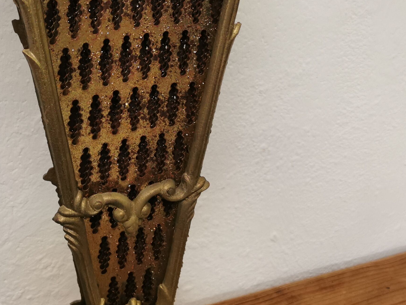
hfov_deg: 33.4
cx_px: 126
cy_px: -8
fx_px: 669
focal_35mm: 57
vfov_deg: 24.4
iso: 200
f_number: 1.8
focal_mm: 5.58
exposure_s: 1/50
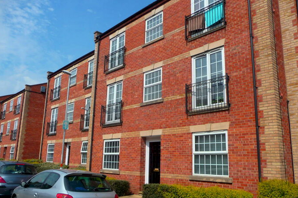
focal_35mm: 30
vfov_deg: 43.5
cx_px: 152
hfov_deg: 61.9
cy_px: 111
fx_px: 248
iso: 100
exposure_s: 1/1300
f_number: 3.3
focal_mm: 4.7
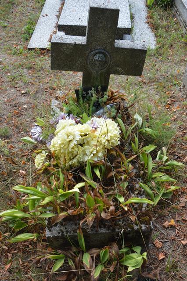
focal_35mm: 33
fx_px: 257
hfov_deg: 39.9
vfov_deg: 57.2
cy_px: 140
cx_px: 94
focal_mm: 22
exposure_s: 1/125
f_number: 5.6
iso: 140
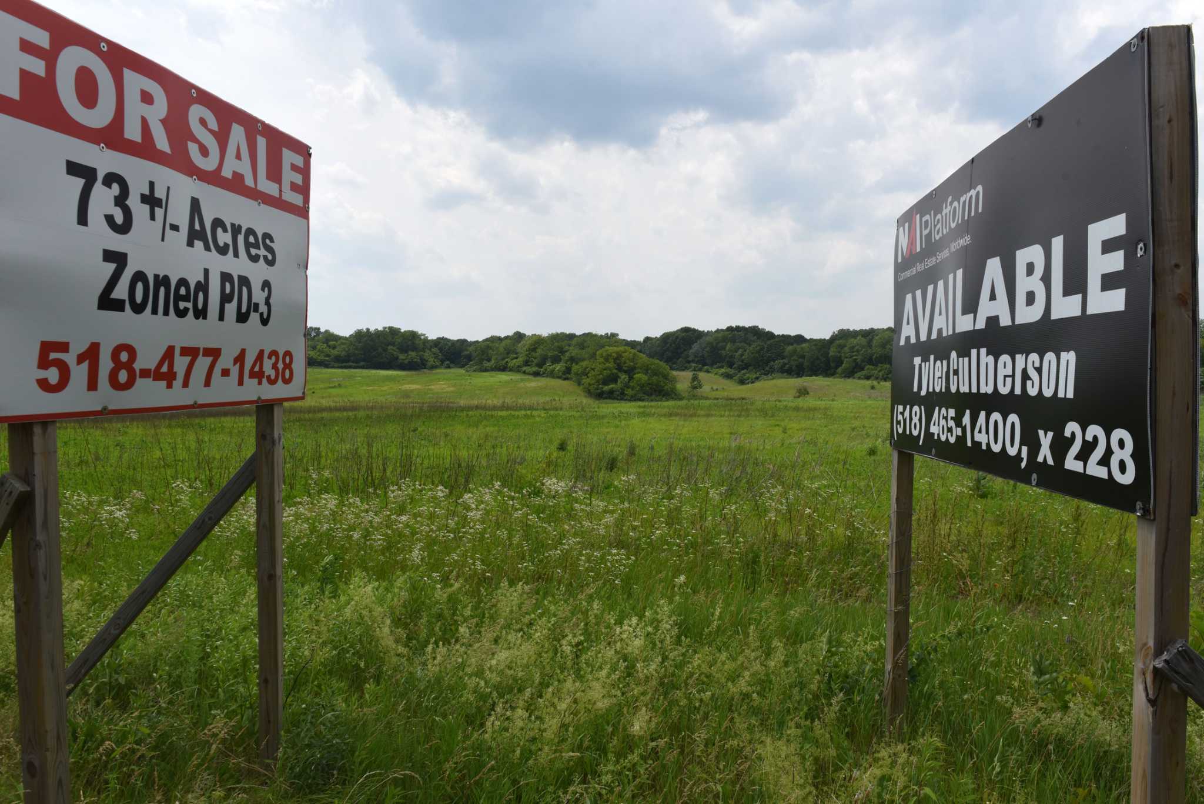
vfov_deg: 53.2
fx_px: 803
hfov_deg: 73.7
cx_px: 602
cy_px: 402
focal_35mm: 24
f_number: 11
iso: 800
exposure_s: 1/1250
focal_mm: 24
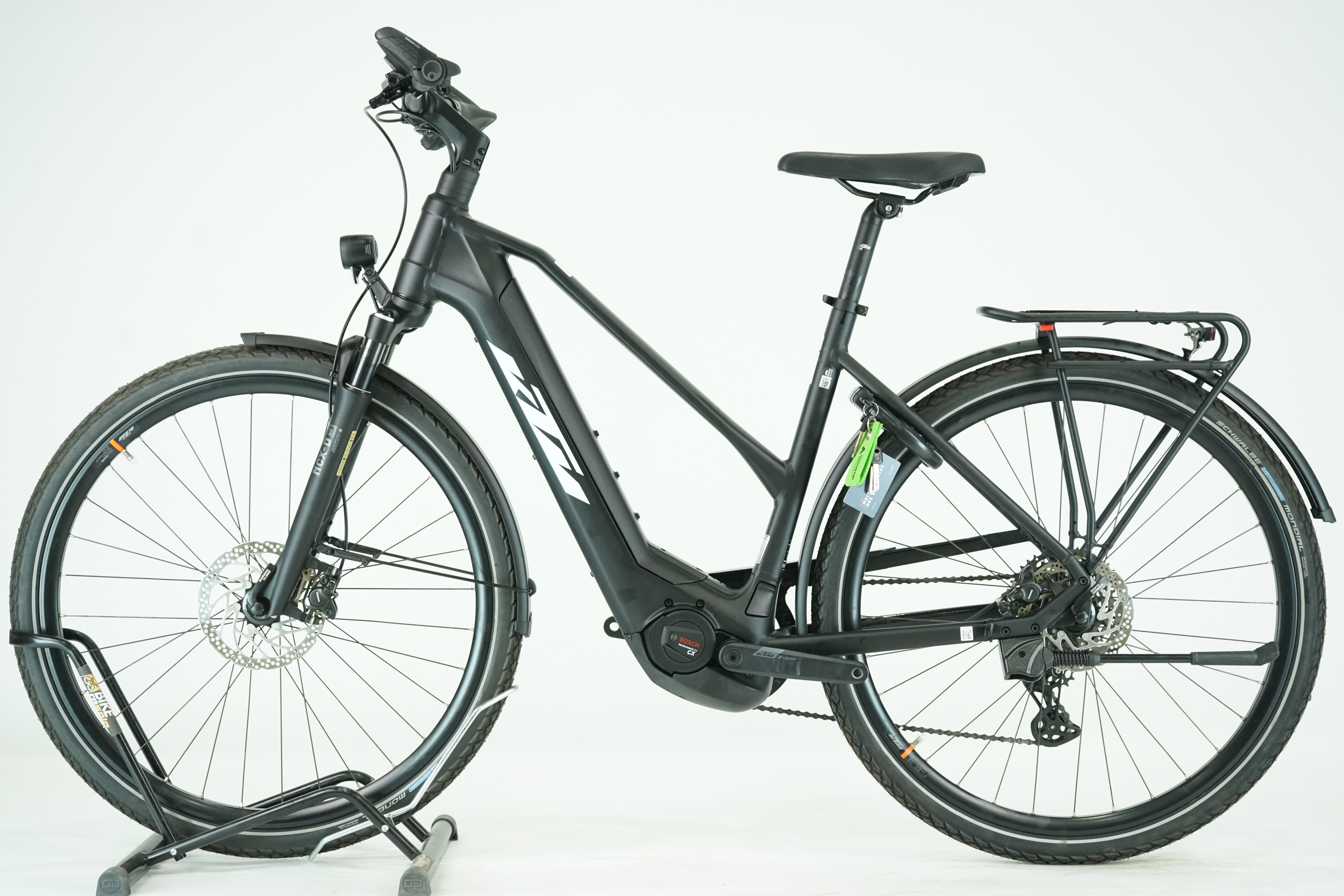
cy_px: 448
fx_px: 2165
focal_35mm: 58
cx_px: 672
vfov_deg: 23.4
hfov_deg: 34.5
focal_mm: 58
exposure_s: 1/200
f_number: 5.6
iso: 2500
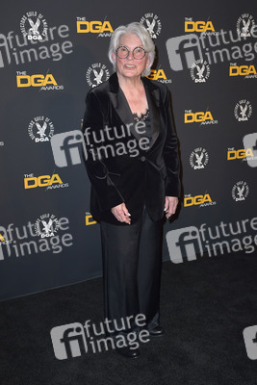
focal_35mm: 38
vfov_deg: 50.7
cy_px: 192
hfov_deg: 35.1
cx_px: 128
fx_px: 407
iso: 500
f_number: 6.3
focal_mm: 38
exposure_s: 1/250
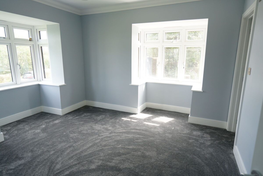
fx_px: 153
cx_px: 132
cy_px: 88
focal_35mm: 21
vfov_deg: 59.5
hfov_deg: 81.2
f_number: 4
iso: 400
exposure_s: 1/160
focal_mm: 21
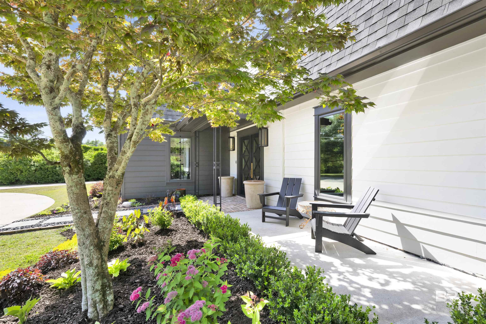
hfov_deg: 93.3
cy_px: 162
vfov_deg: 70.4
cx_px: 243
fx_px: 229
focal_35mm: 17
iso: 400
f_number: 11
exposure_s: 1/60
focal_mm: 17
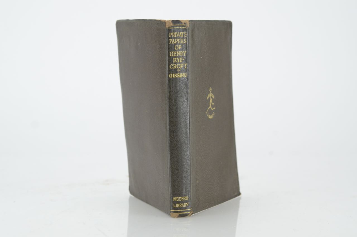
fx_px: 891
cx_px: 178
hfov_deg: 22.7
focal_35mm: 90
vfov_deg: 15.1
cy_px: 118
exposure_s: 1/125
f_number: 5.6
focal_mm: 60
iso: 500
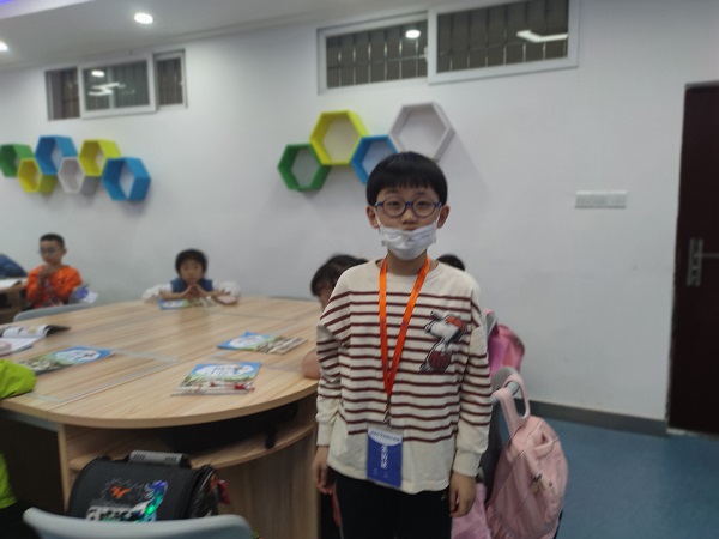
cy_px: 270
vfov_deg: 56.8
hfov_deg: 71.6
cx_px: 360
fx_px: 498
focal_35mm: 24
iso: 125
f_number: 1.69
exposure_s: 1/100
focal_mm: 6.72
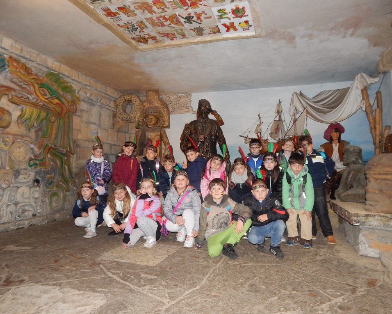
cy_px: 157
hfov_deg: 72.6
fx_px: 267
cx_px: 200
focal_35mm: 23
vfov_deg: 60.9
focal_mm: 4
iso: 400
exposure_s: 1/30
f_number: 3
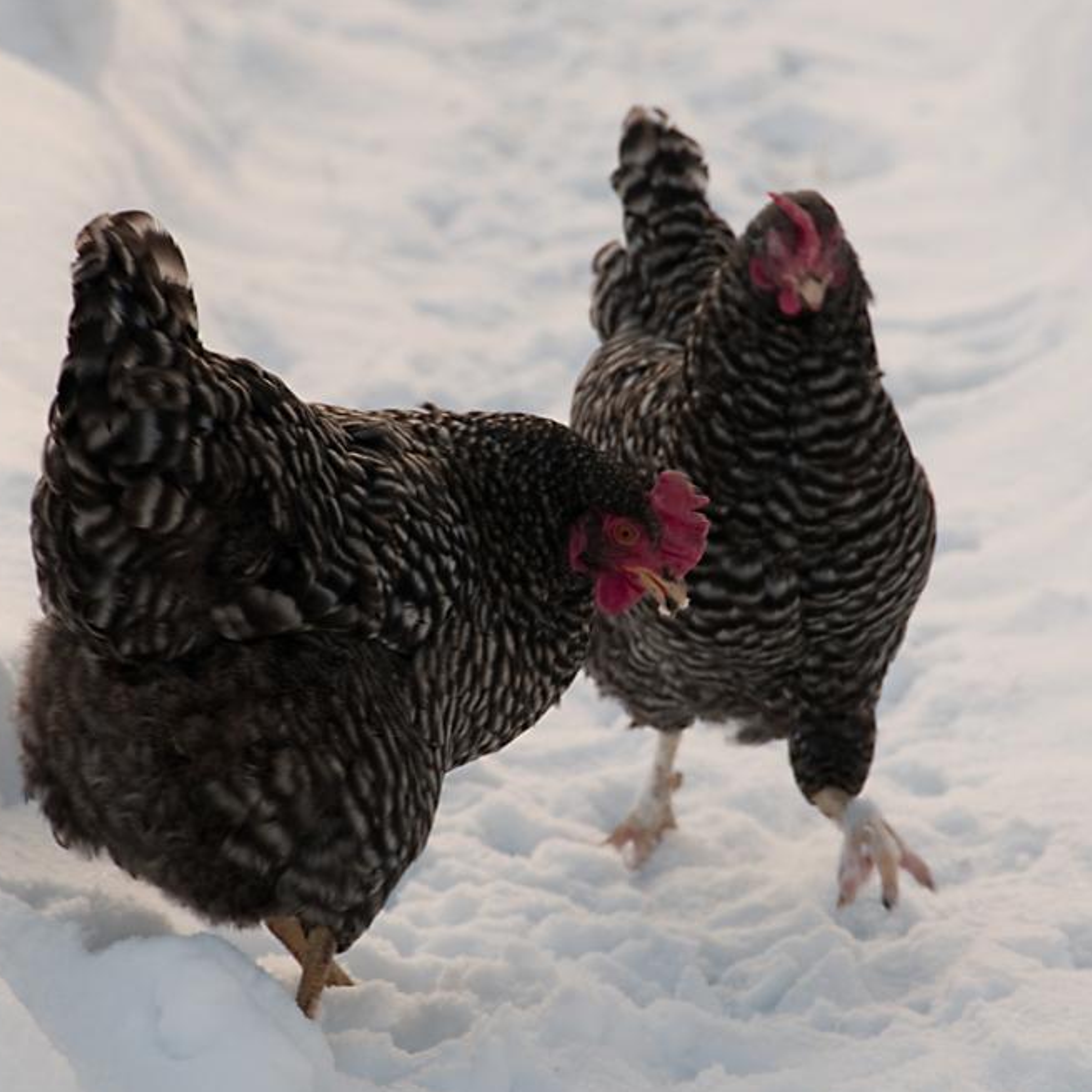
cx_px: 589
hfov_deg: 4.4
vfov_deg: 4.4
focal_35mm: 398
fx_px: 14205
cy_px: 559
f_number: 8
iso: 200
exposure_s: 1/250
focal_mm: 200
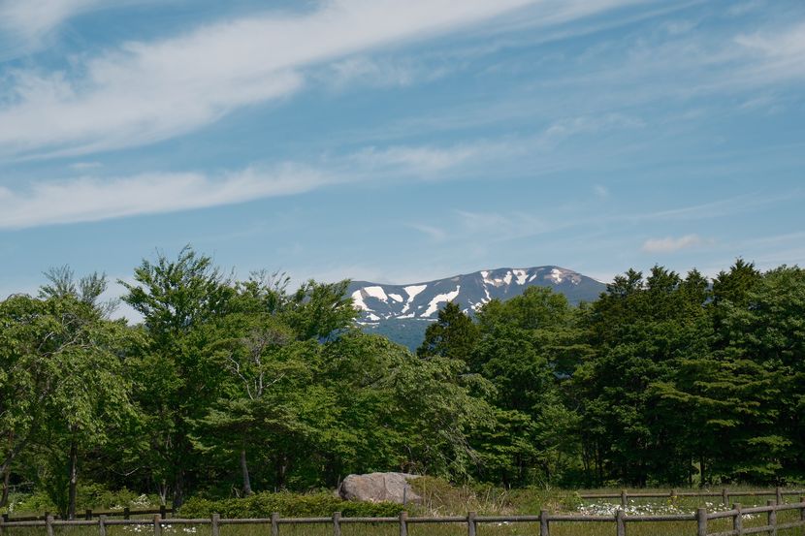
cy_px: 268
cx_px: 402
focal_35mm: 83
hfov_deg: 24.5
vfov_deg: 16.4
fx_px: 1855
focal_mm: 55
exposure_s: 1/500
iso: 125
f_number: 6.4
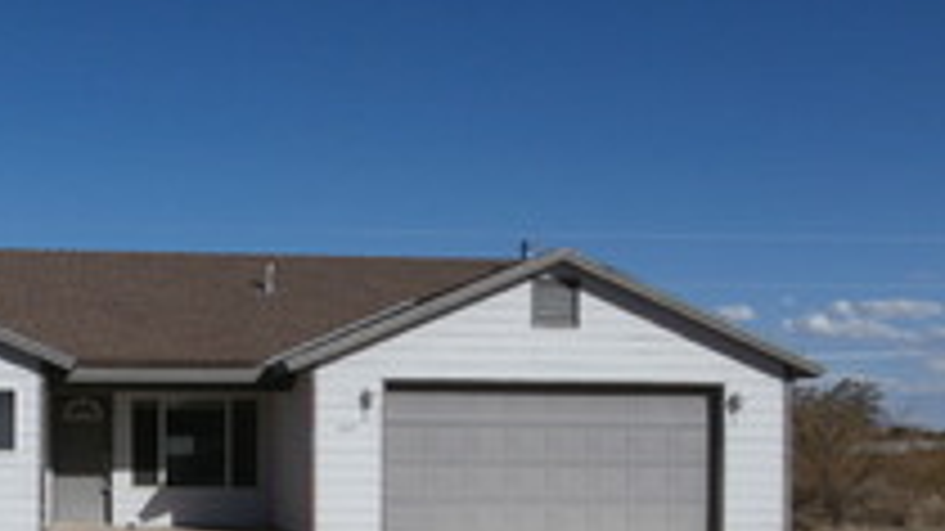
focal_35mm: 54
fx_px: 1353
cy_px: 436
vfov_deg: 21.9
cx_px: 171
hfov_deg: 37.0
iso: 100
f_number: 8.9
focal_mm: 5.36
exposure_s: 1/400
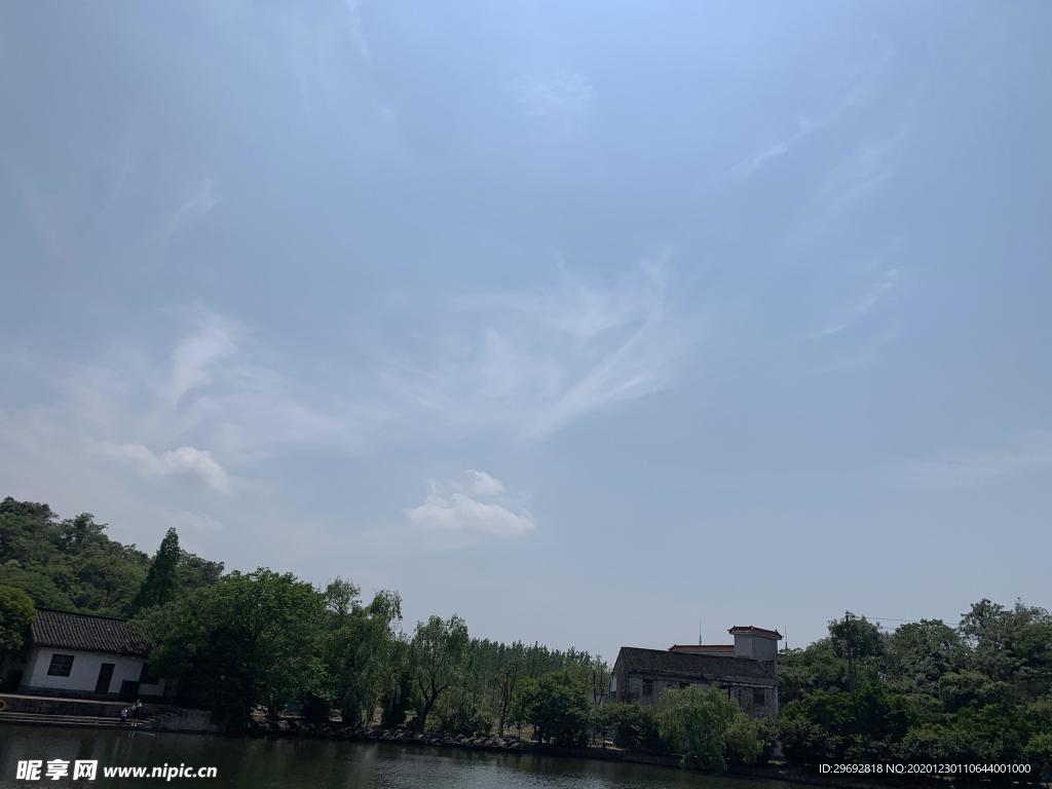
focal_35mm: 26
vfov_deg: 53.1
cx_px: 526
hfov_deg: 67.3
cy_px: 394
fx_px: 790
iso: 25
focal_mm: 4.25
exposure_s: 1/9524
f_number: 1.8
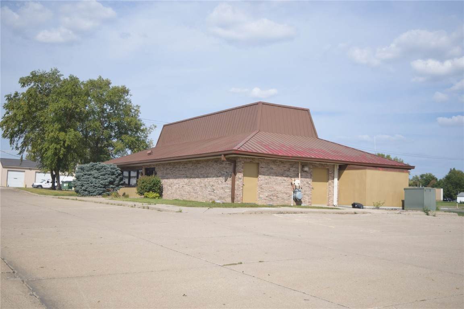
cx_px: 232
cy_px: 154
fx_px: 522
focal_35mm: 40
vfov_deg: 33.0
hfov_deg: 47.9
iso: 200
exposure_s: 1/2500
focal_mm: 27
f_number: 4
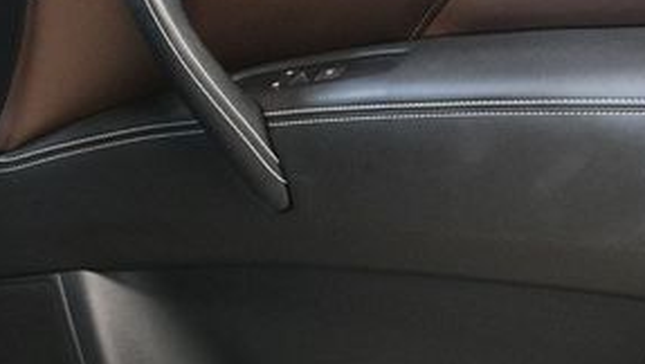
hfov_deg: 23.2
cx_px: 458
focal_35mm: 91
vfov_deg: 13.3
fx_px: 1558
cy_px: 162
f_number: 3.8
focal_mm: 26
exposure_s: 1/60
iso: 3200
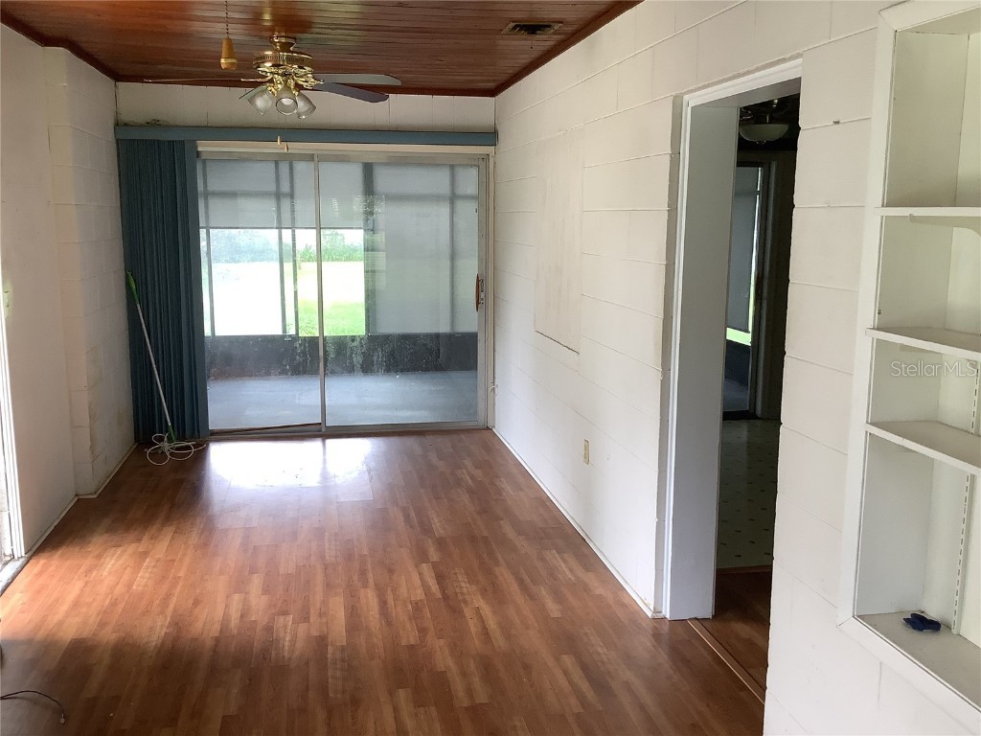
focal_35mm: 31
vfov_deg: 45.4
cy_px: 368
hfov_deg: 58.4
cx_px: 490
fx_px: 879
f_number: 2.4
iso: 50
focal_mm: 3.3
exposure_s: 1/50
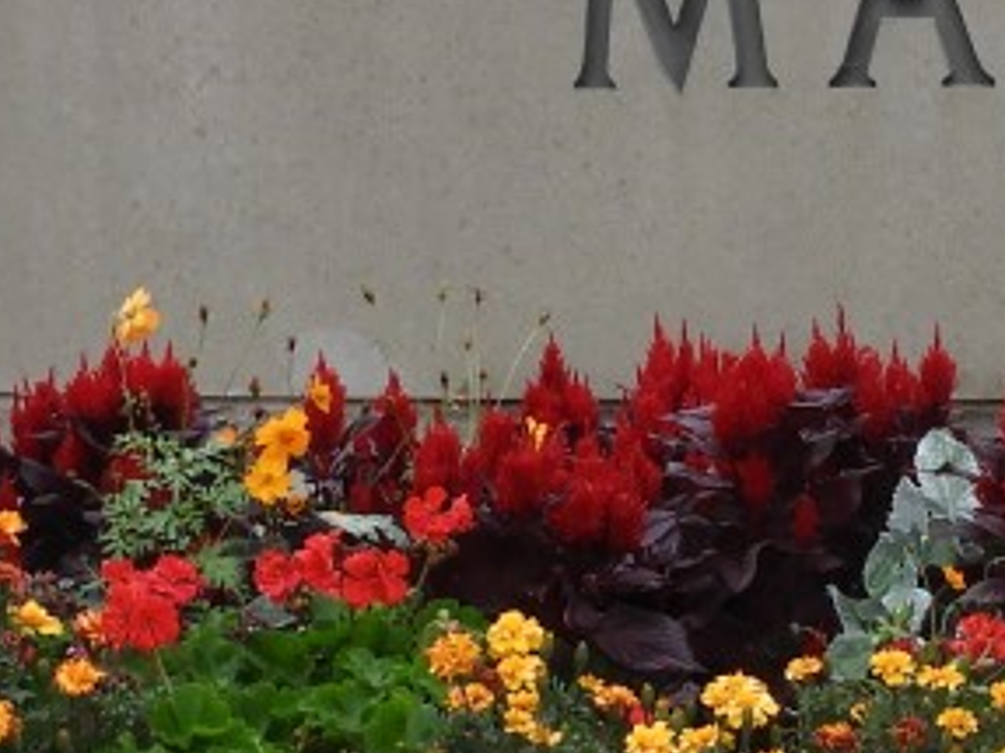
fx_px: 5833
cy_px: 186
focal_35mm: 201
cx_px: 1243
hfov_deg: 9.7
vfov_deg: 7.4
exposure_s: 1/80
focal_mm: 7.2
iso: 100
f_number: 3.8
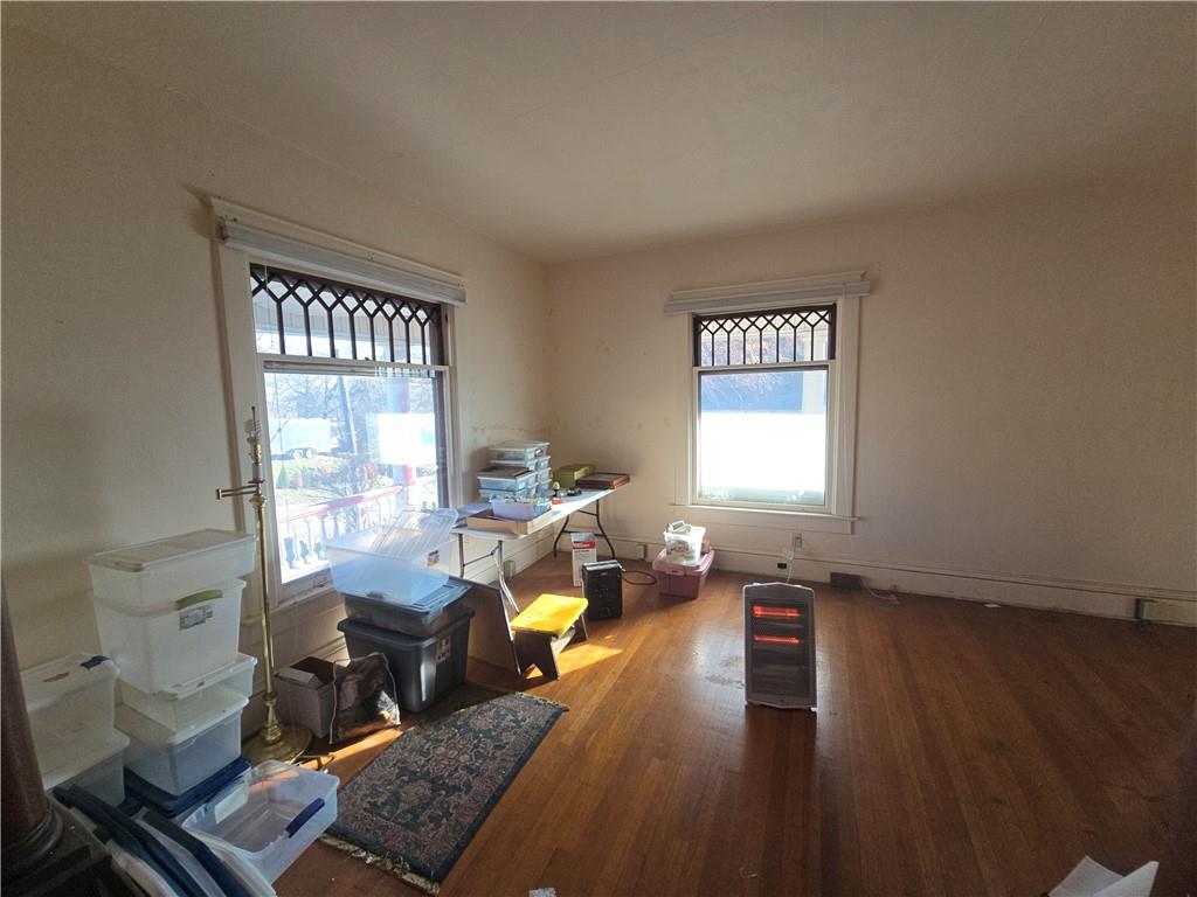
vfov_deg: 89.9
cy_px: 448
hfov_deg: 106.2
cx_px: 598
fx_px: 450
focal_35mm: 13
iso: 50
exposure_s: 1/127
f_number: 2.2
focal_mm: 2.2
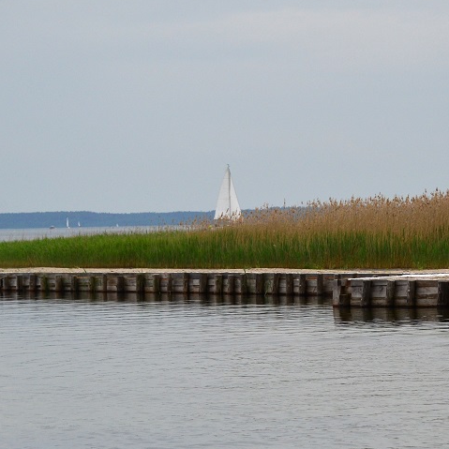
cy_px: 217
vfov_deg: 9.4
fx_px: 2730
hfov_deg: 9.4
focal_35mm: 186
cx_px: 407
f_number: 4.5
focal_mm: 70
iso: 500
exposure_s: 1/8000
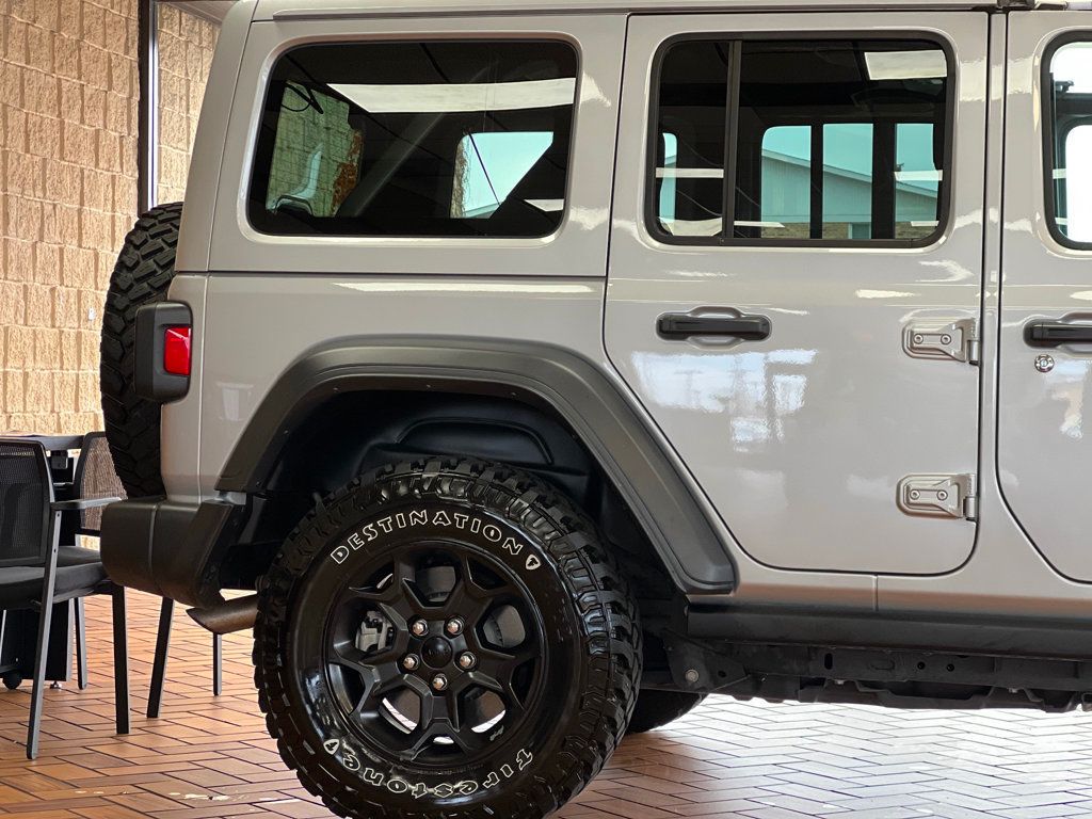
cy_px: 410
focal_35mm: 77
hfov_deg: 25.3
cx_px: 546
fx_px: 2429
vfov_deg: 19.1
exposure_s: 1/40
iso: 160
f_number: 2.8
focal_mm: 9
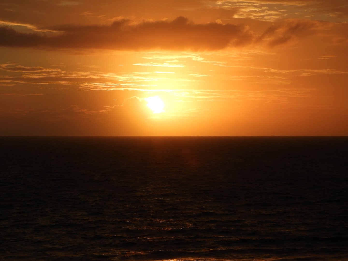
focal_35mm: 125
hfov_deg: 15.8
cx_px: 174
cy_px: 130
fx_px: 1257
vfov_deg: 11.9
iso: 100
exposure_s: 1/1250
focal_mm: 22.4
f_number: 5
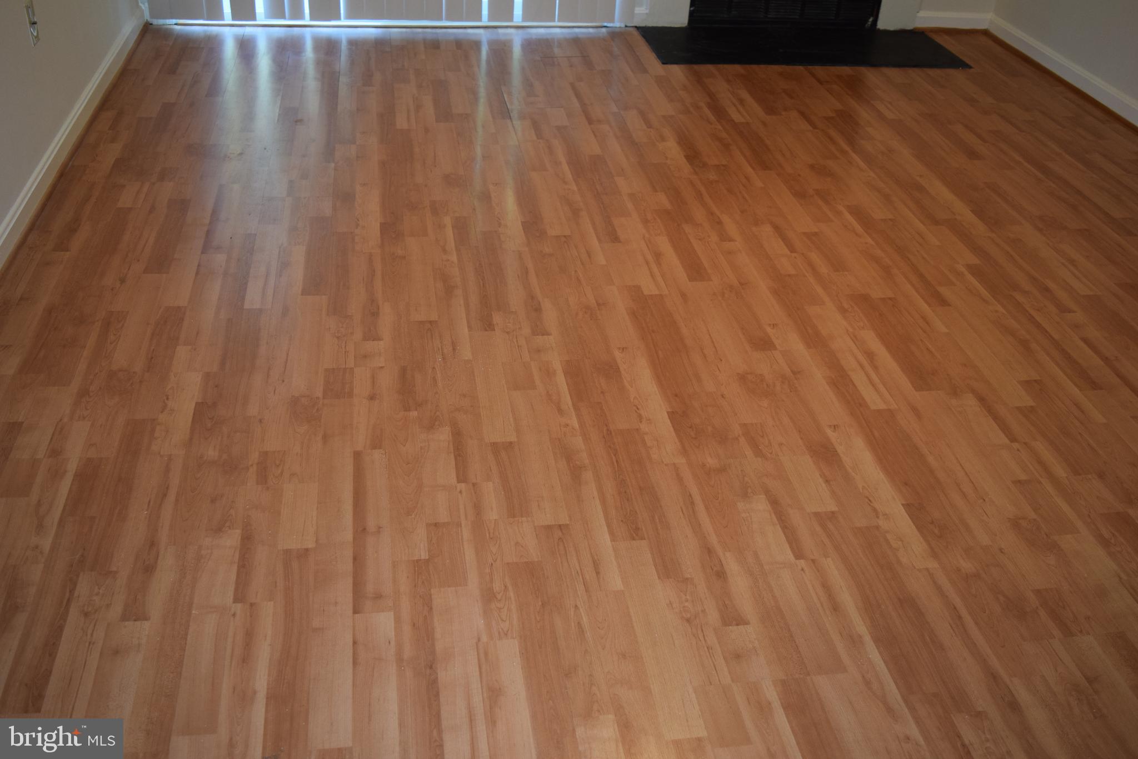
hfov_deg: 53.1
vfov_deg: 36.9
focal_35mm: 36
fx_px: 1138
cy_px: 380
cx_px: 569
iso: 800
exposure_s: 1/80
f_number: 4.5
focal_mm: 24
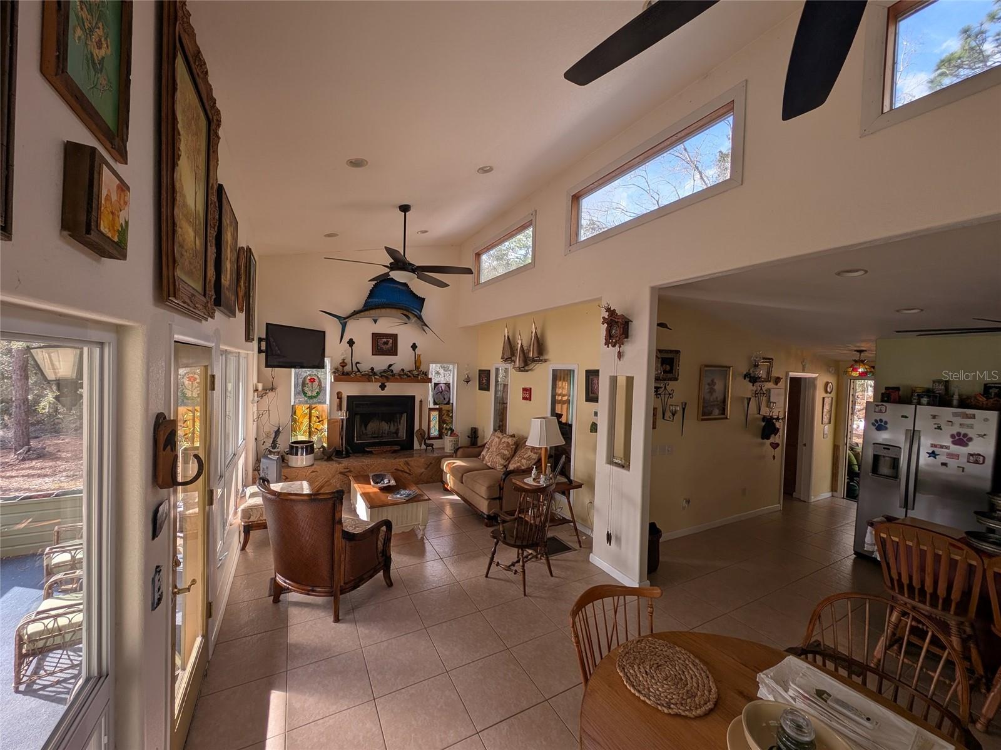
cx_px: 500
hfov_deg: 110.5
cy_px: 375
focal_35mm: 12
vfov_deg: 94.5
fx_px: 347
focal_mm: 2.23
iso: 41
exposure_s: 1/300
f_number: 1.95
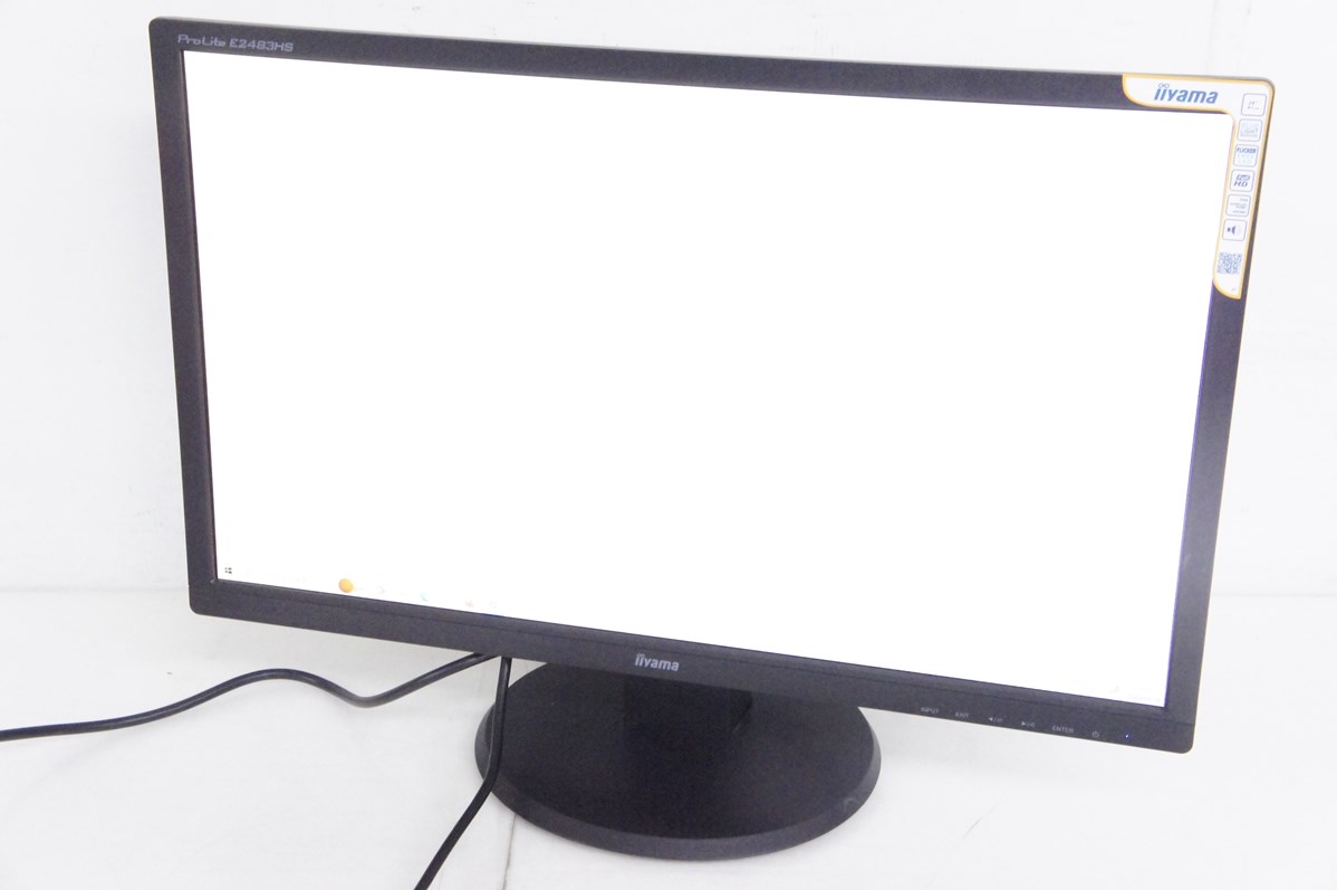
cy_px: 445
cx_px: 668
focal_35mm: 50
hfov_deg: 40.0
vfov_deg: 27.2
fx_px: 1837
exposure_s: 1/50
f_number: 9
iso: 6400
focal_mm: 33
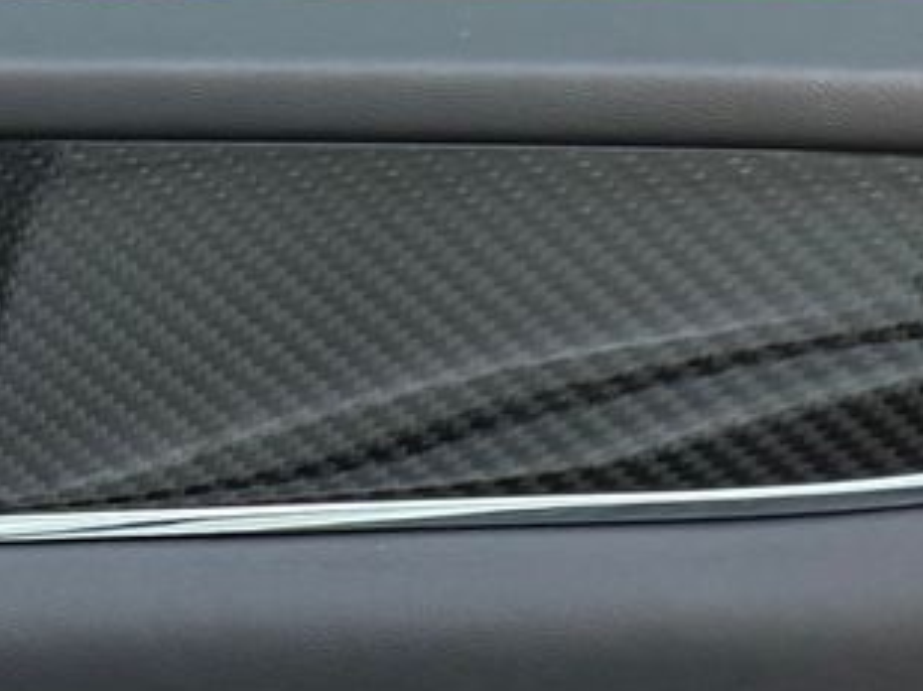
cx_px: -149
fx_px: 3304
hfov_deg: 15.4
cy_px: 1415
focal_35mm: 124
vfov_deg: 10.8
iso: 200
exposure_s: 1/121
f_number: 1.78
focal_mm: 6.76
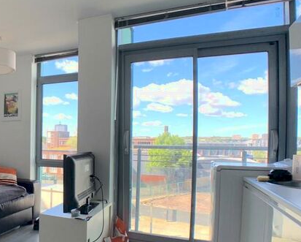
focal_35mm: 43
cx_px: 58
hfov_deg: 41.0
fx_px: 383
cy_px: 153
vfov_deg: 34.7
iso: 25
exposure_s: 1/212
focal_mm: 4.25
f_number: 1.8
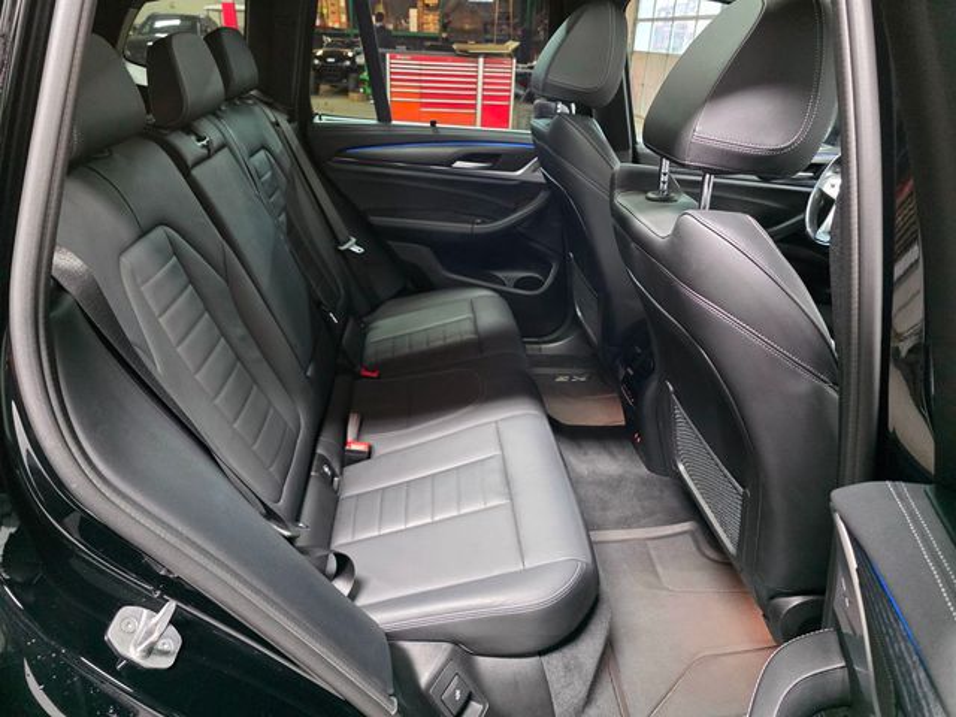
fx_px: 635
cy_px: 358
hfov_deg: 73.9
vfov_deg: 58.9
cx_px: 478
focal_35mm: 23
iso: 2500
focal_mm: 6.3
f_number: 1.7
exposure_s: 1/120
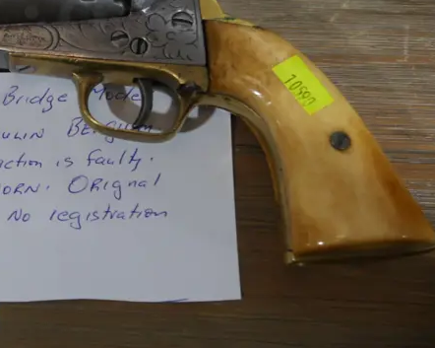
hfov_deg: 21.2
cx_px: -35
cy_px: 105
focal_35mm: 86
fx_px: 1106
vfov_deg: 17.8
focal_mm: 19
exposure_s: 1/60
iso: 320
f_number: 4.1
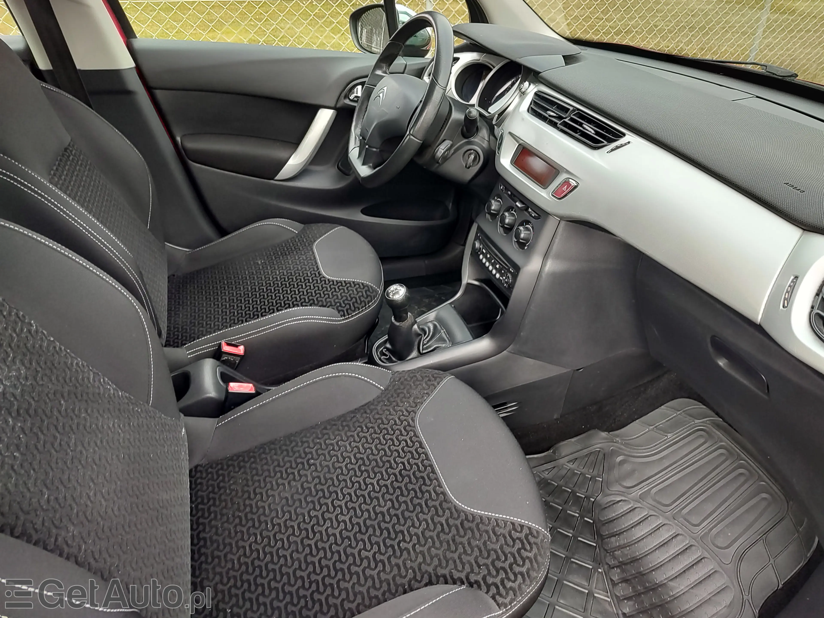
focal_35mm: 23
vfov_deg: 58.9
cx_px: 412
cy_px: 309
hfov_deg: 73.9
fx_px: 547
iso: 100
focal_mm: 5.56
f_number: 1.8
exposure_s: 1/196
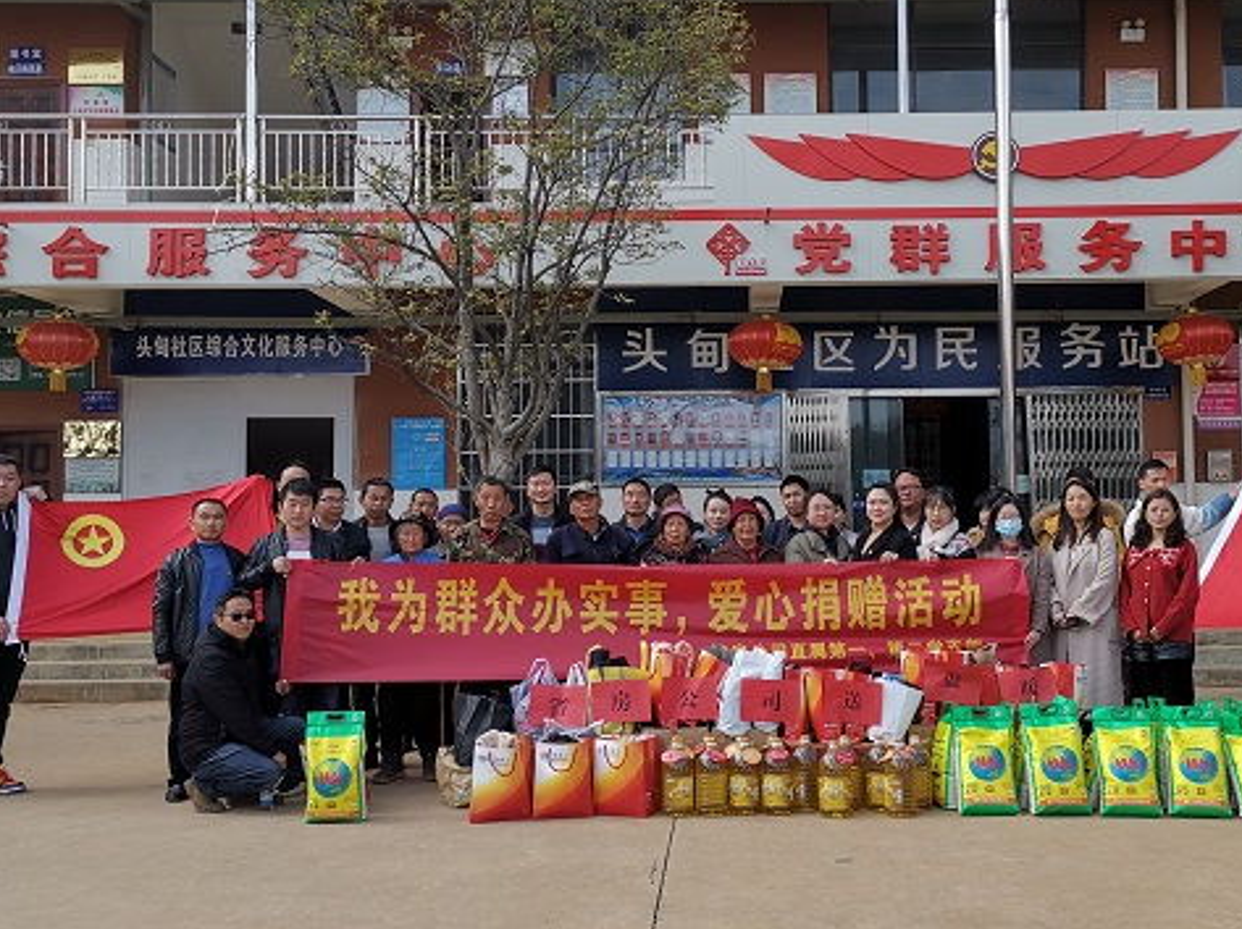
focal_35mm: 40
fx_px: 1434
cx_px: 746
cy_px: 466
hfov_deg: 46.6
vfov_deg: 35.9
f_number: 1.8
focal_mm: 4.75
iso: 50
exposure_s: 1/1289
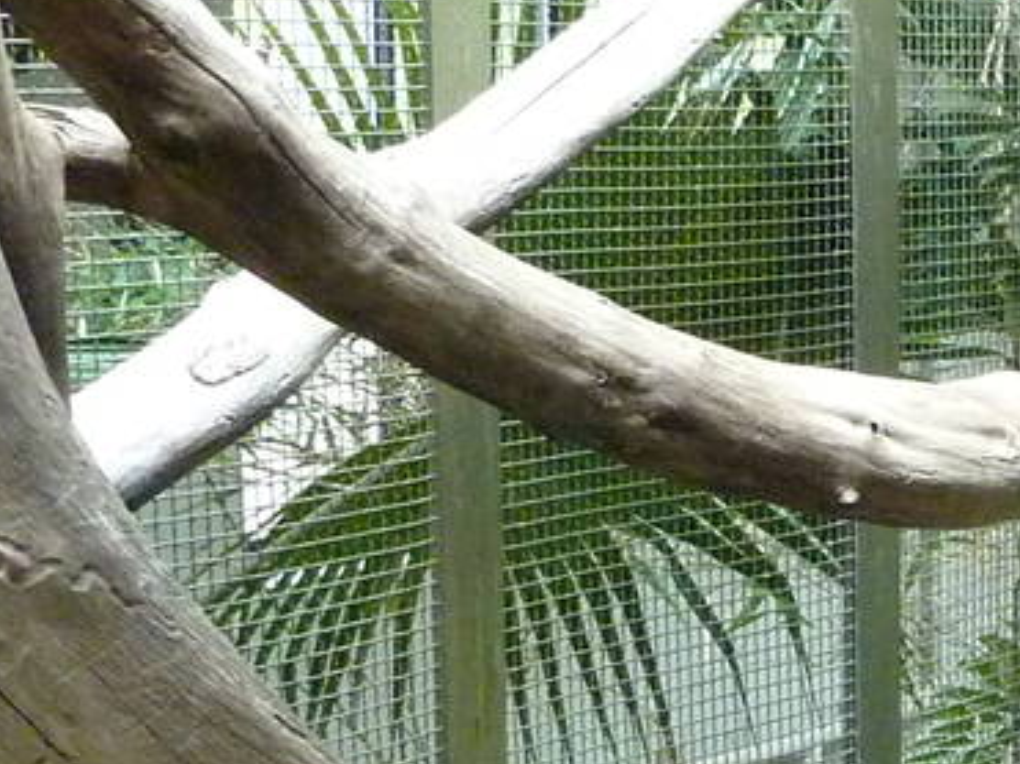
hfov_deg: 15.1
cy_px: 662
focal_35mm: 125
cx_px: 1289
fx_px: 3682
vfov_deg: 11.8
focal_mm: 4.7
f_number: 3.4
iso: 400
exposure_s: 1/13
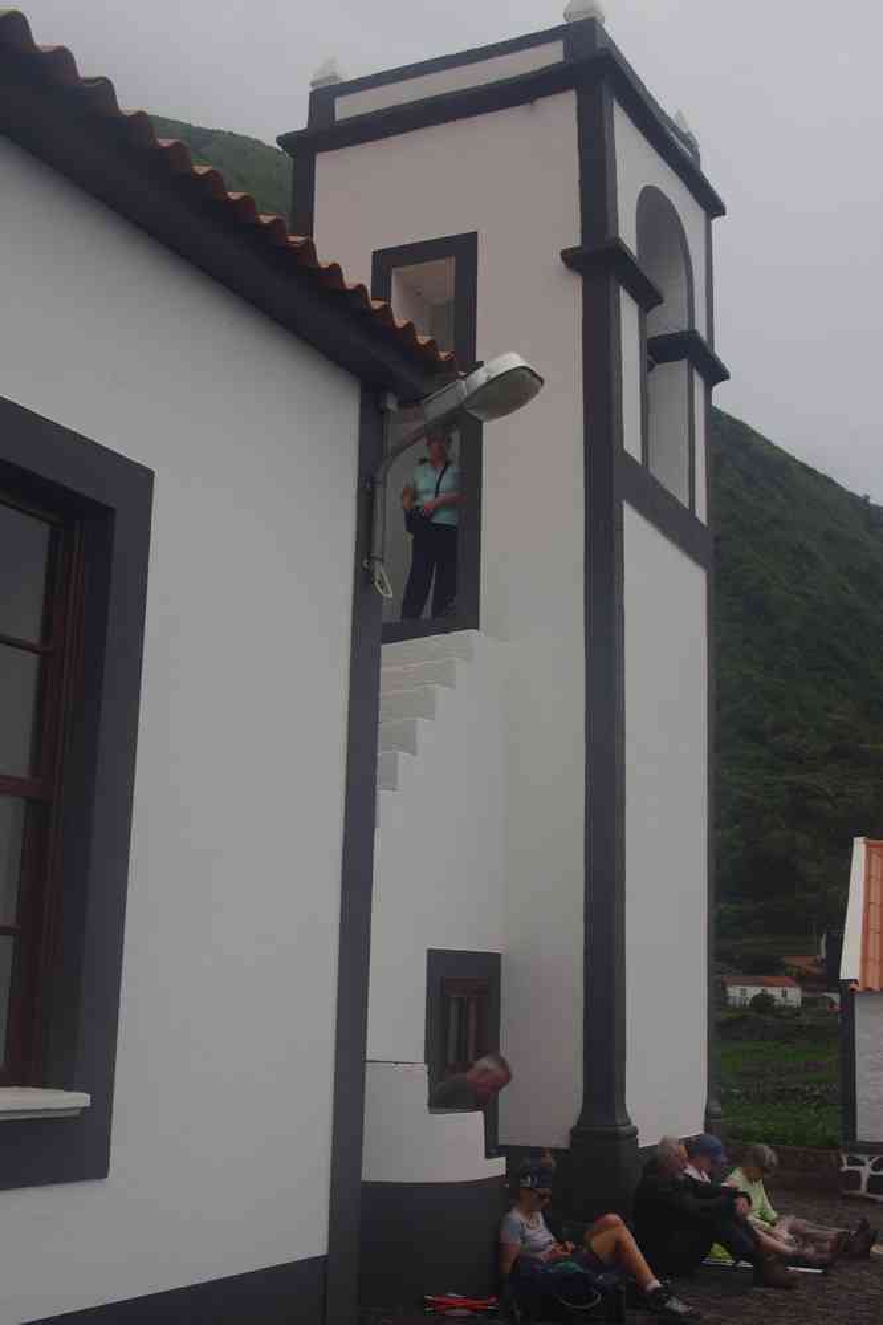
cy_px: 662
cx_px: 442
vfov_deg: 46.4
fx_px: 1545
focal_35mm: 42
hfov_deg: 31.9
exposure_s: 1/125
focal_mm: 28
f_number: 11
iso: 200
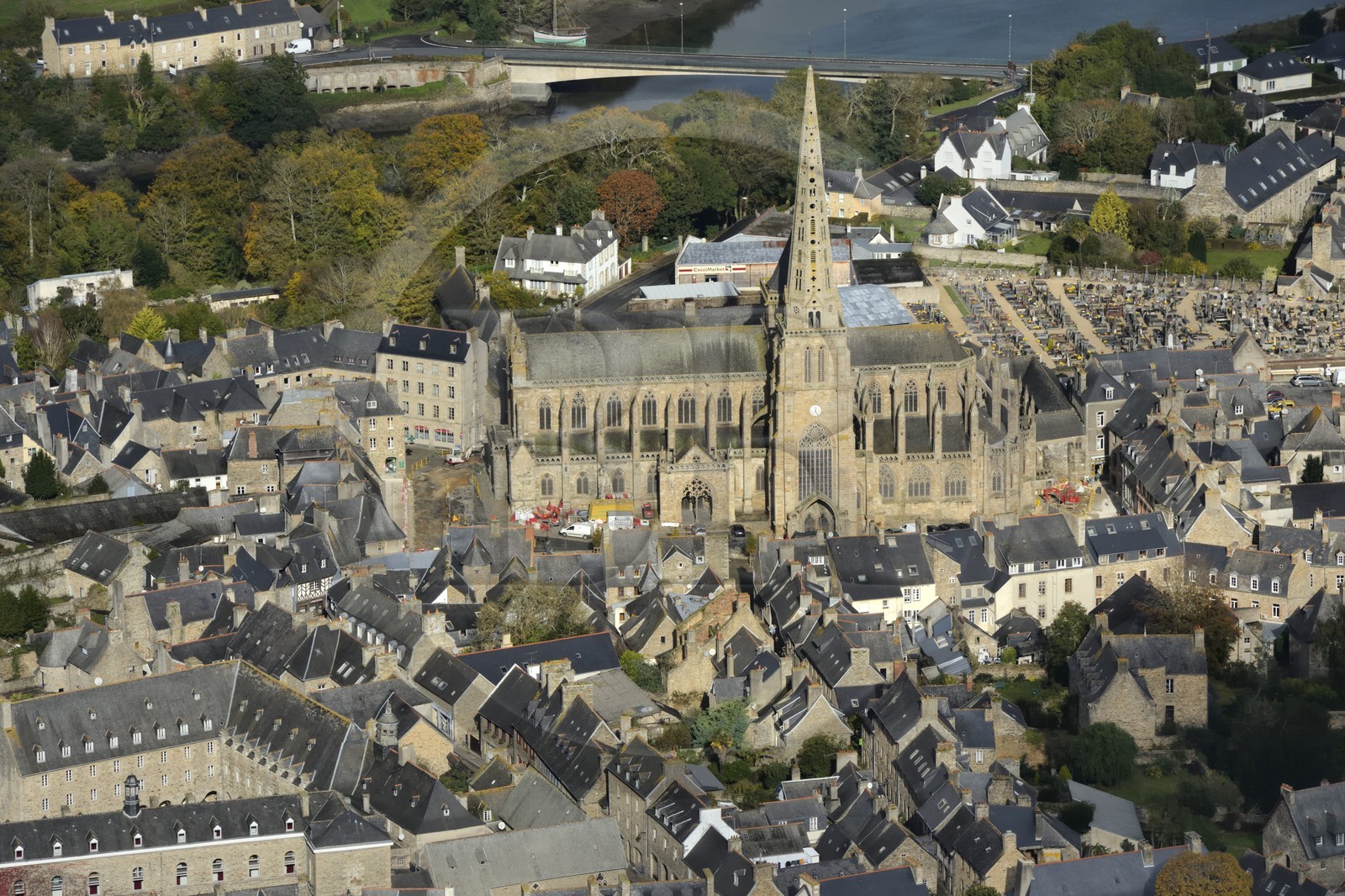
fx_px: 7470
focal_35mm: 200
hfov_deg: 10.3
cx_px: 672
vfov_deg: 6.9
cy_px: 448
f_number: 16
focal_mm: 200
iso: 800
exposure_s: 1/800
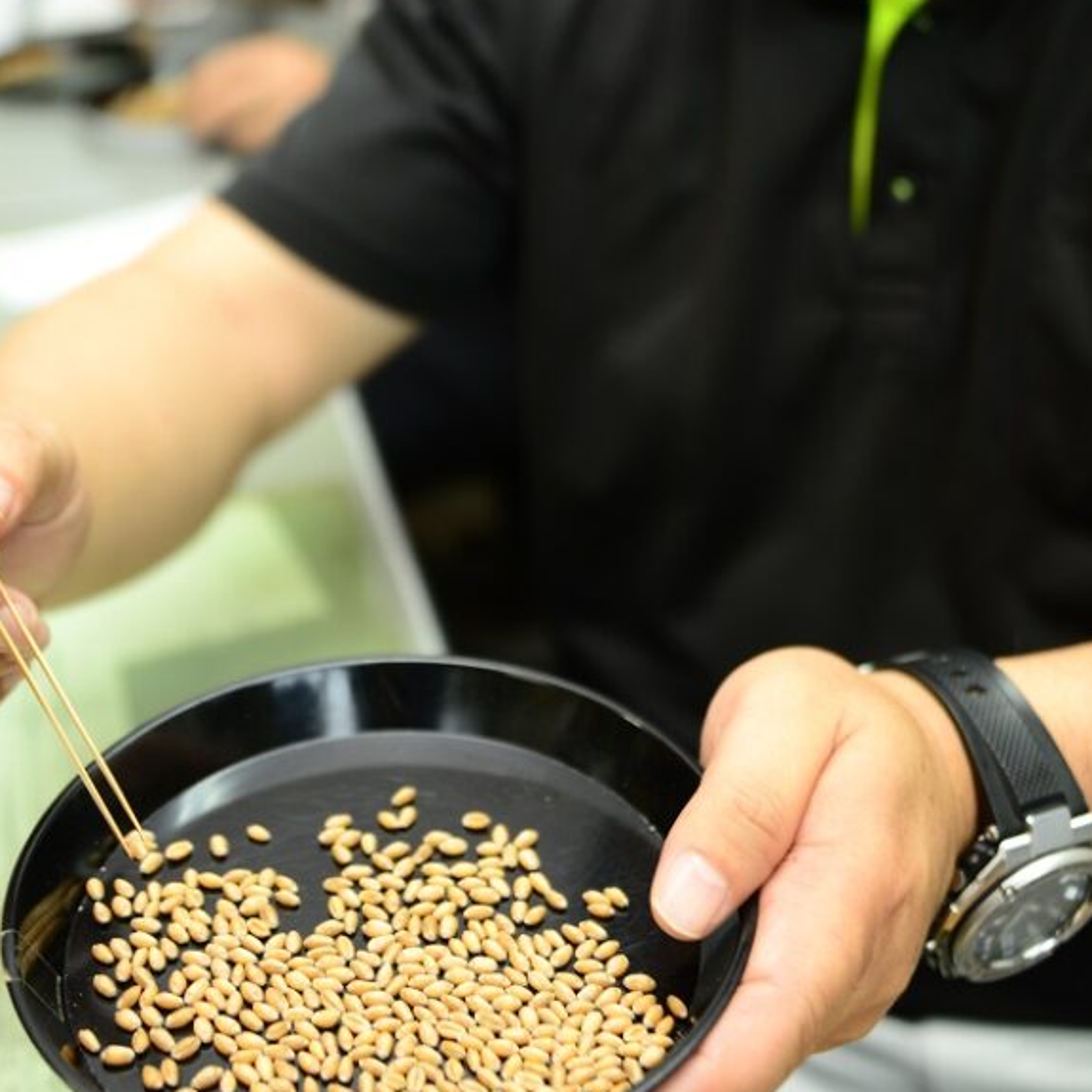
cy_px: 340
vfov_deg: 31.9
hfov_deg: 32.2
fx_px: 1892
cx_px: 519
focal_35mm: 53
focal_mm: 35
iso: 800
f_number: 3.2
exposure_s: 1/60
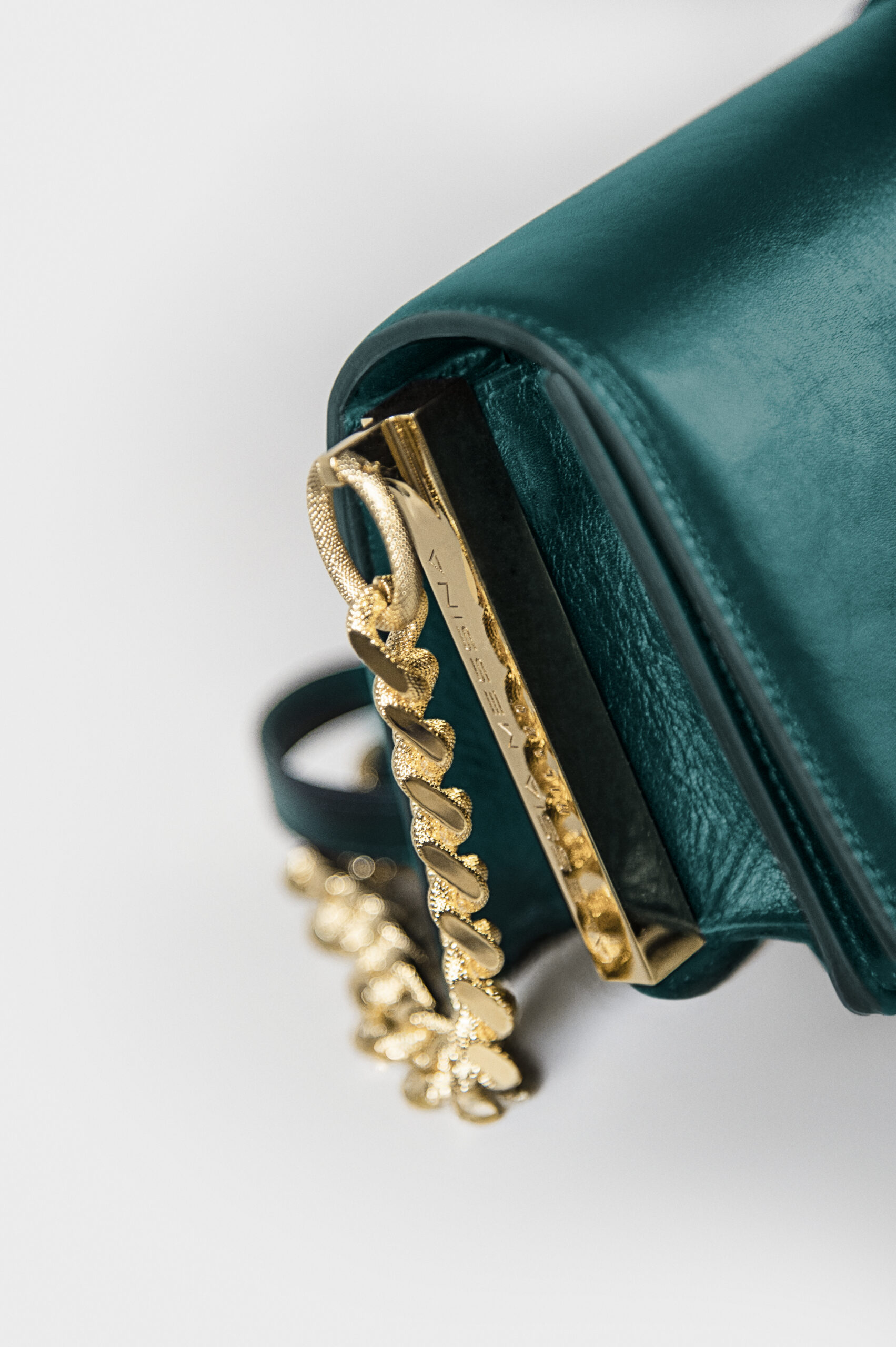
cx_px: 448
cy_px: 674
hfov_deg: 11.4
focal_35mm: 120
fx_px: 4486
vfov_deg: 17.1
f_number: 4
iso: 1000
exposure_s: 1/80
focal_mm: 120
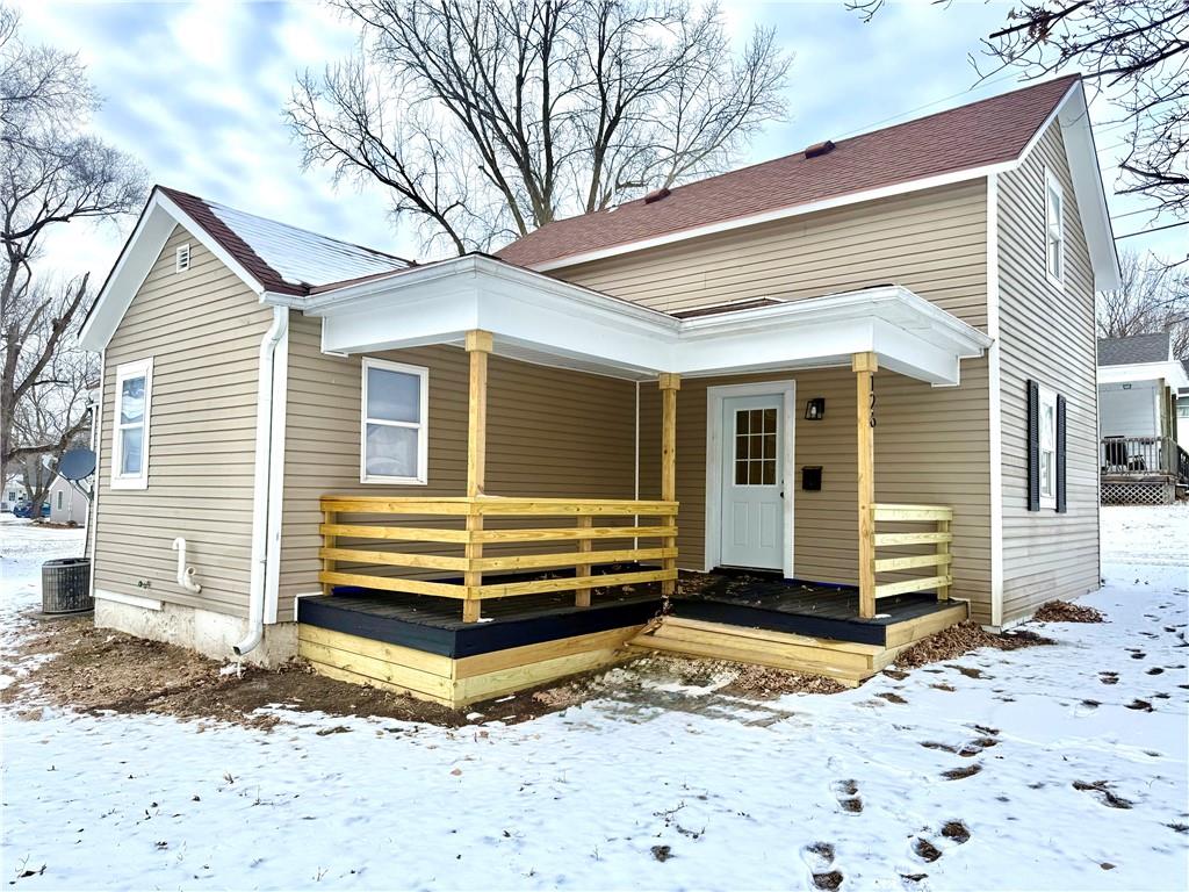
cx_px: 594
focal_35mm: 24
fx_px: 824
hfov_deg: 71.6
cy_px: 446
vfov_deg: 56.8
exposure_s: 1/1250
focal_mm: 6.76
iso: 80
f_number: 1.78
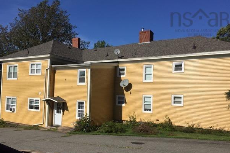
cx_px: 113
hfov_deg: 58.7
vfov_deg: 41.0
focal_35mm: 32
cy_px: 90
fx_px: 204
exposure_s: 1/4950
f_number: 2.2
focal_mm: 4.15
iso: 32
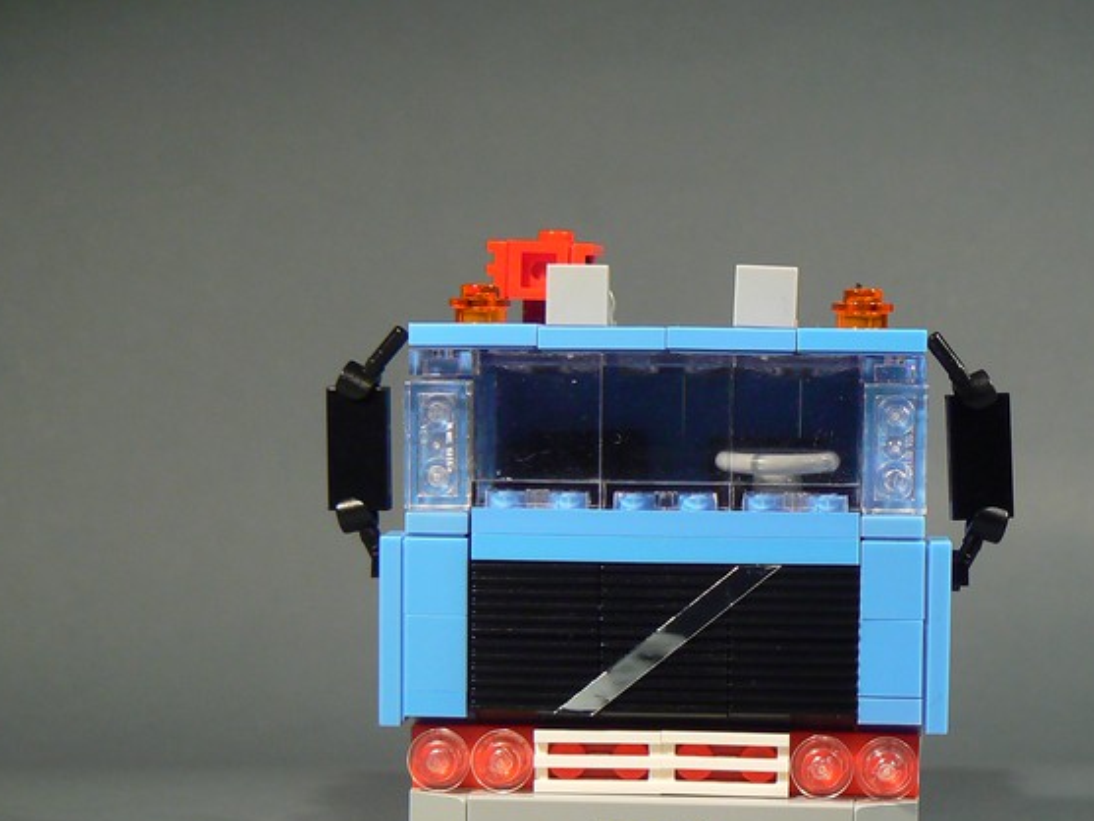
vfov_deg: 16.6
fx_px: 2813
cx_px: 664
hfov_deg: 22.0
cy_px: 493
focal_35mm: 89
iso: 80
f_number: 3.2
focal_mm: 10.4
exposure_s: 1/10
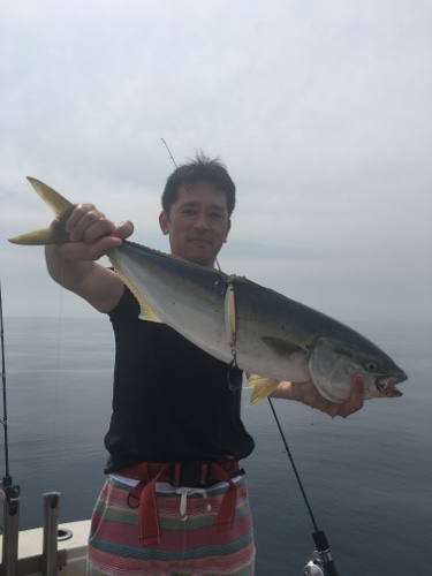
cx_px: 216
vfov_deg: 61.7
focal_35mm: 29
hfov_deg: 48.2
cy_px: 288
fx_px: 483
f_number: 2.2
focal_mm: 4.15
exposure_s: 1/2079
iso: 25
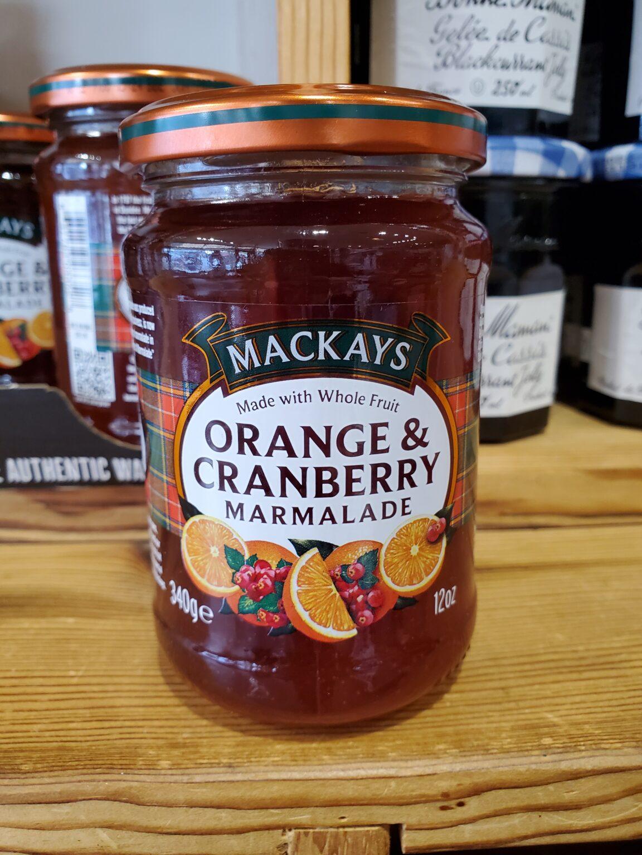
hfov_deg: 53.1
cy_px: 428
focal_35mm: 26
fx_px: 643
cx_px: 321
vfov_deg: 67.3
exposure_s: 1/40
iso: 250
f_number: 2.4
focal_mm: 4.3
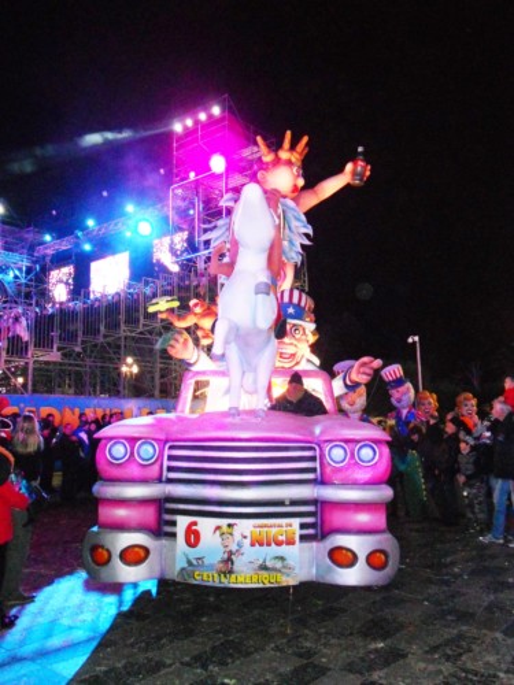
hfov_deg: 44.2
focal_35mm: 32
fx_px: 634
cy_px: 342
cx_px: 257
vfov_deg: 56.8
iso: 640
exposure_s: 1/25
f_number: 3.5
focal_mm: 5.8
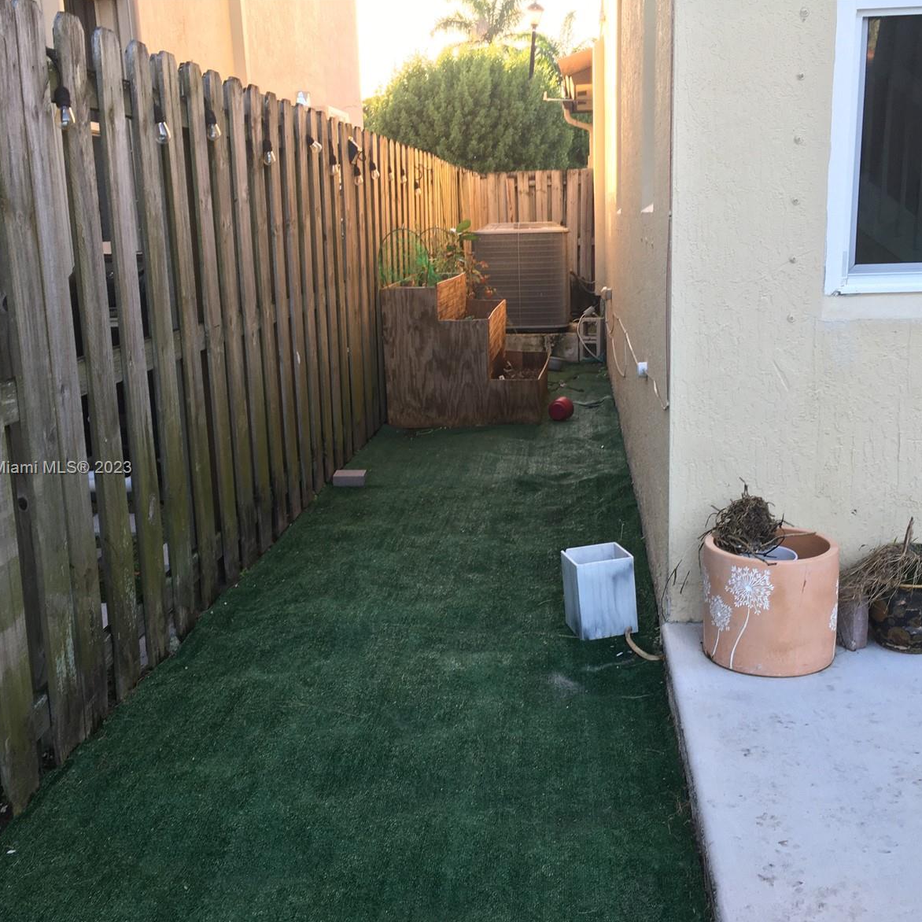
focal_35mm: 35
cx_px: 510
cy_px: 469
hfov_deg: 47.1
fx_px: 1055
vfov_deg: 47.2
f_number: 2.2
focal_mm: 4.15
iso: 25
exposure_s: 1/60
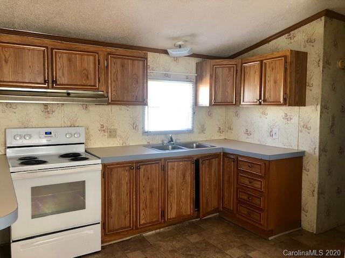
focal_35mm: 28
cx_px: 172
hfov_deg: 63.4
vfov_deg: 49.7
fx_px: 279
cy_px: 129
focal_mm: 3.99
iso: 50
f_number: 1.8
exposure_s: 1/15
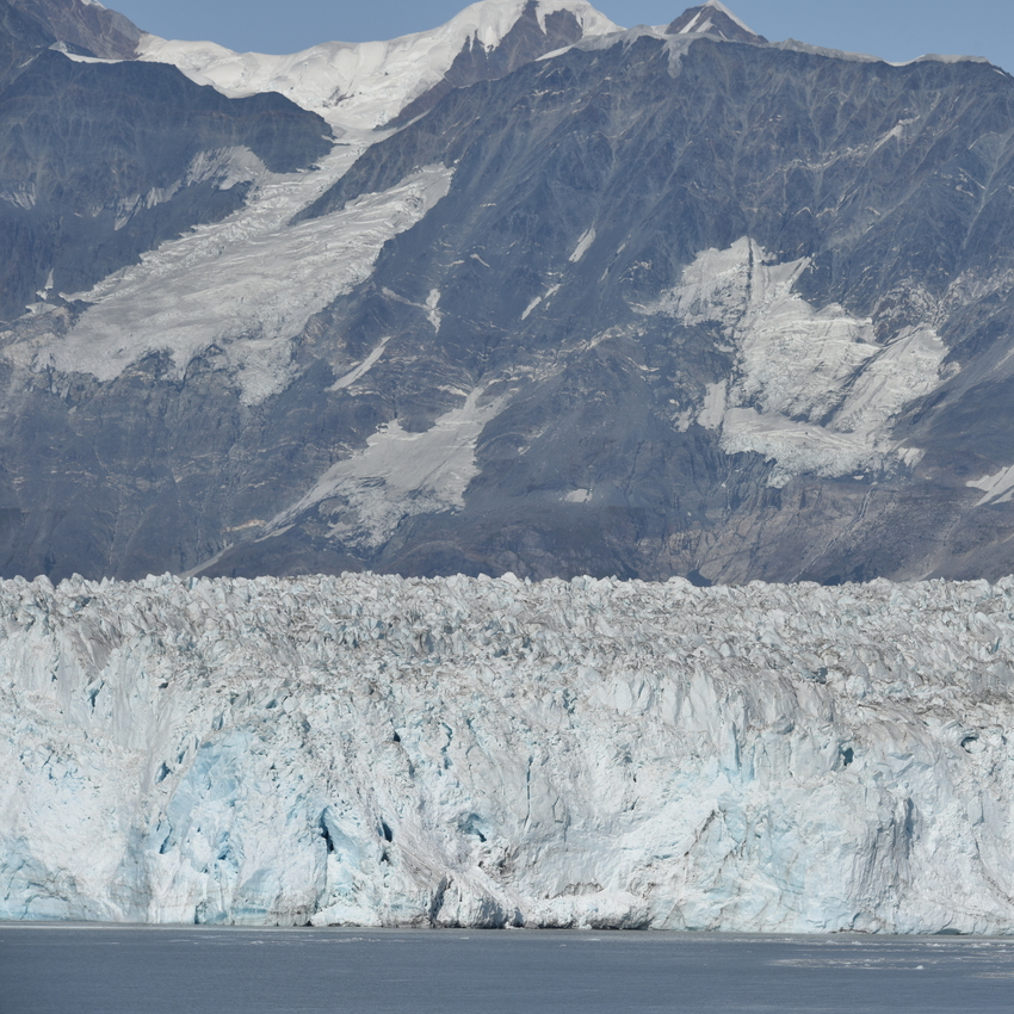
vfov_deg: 9.1
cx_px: 755
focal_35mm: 192
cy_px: 507
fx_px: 6363
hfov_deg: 9.1
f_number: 11
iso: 100
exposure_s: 1/500
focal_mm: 150
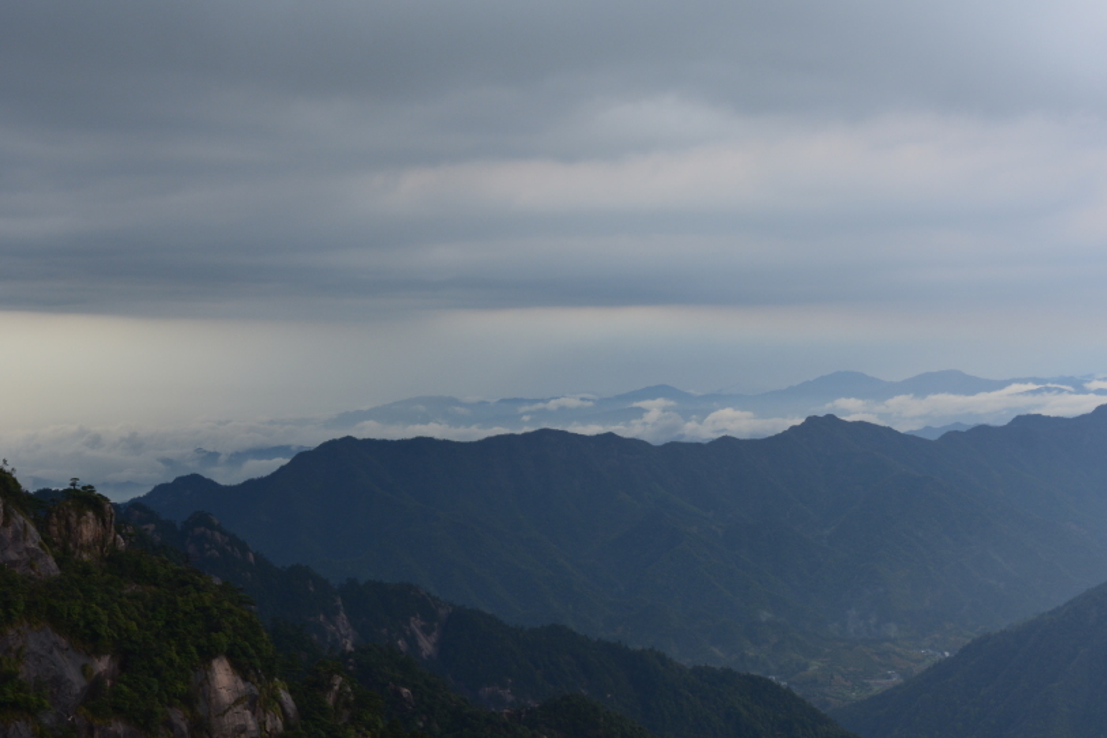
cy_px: 371
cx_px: 654
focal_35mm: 68
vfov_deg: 20.0
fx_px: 2091
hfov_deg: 29.6
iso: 200
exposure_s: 1/100
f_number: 11
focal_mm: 36
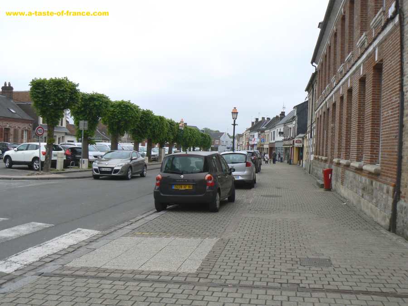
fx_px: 424
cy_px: 153
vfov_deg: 39.7
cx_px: 204
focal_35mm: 36
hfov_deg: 51.4
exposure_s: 1/320
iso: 80
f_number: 5.6
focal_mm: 6
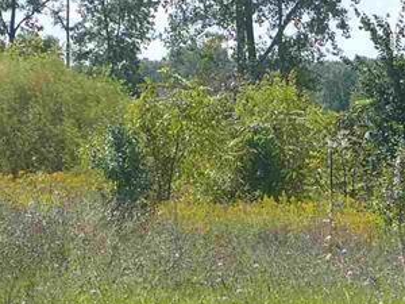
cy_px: 126
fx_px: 1849
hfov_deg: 12.4
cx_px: 387
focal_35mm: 158
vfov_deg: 9.4
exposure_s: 1/800
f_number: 3.5
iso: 80
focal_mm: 8.7
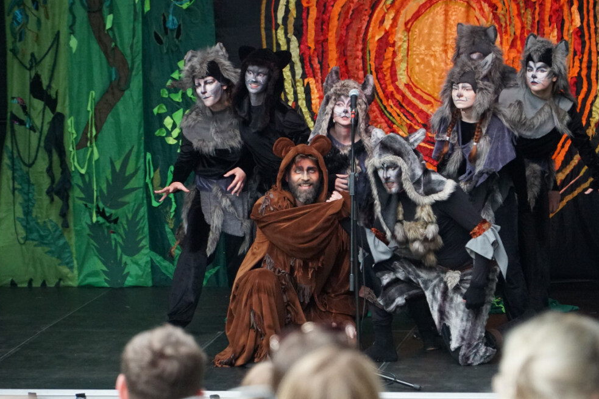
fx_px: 3454
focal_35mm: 208
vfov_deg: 6.6
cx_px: 331
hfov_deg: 9.9
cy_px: 248
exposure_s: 1/4000
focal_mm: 105
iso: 4000
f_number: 4
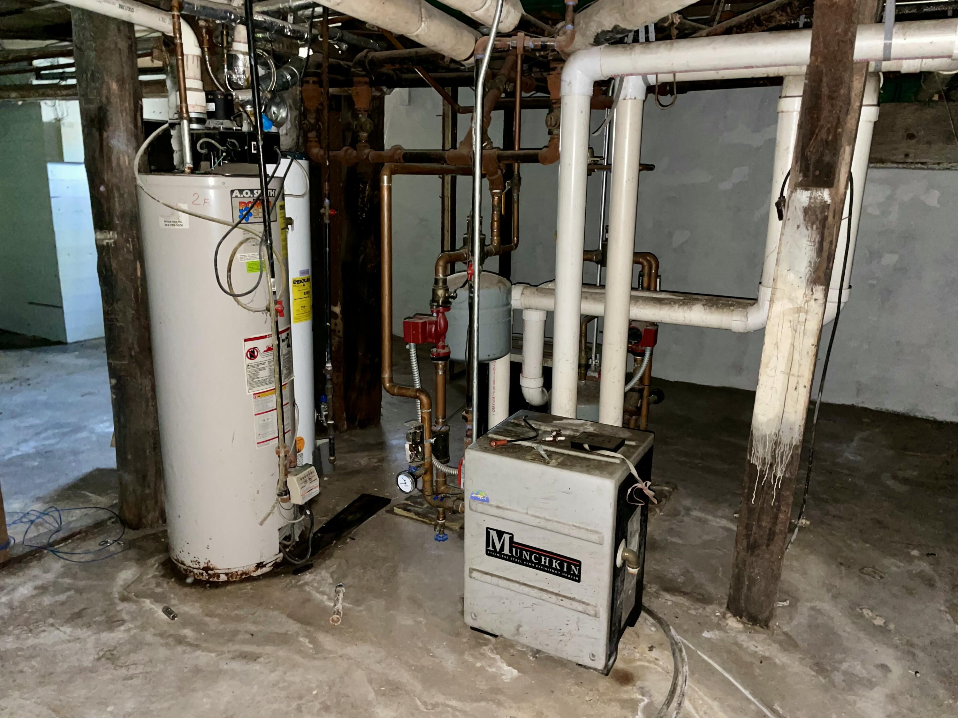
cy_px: 359
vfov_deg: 53.1
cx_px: 479
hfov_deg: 67.3
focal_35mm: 26
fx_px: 720
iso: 250
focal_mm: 4.2
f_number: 1.6
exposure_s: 1/4
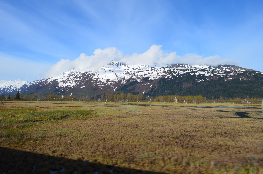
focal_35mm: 27
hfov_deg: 67.5
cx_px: 132
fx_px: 197
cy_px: 87
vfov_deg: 47.7
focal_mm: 18
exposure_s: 1/160
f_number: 11
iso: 100
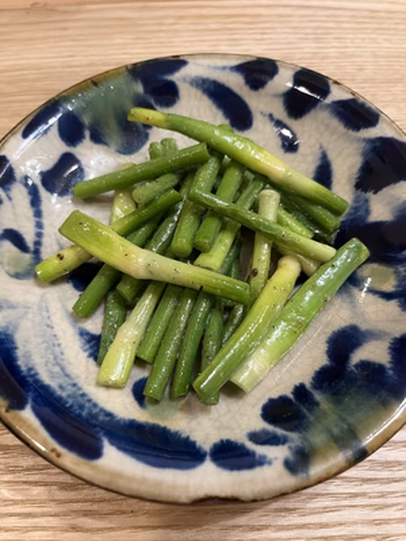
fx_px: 407
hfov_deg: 53.1
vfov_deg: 67.3
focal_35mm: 26
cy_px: 270
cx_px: 203
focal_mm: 5.1
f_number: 1.6
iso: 250
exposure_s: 1/50
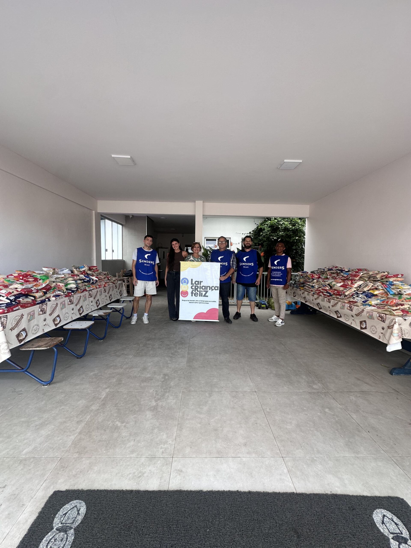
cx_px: 206
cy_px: 274
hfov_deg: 85.7
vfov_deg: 102.1
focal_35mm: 14
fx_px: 222
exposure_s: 1/99
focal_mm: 2.22
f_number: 2.2
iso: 50
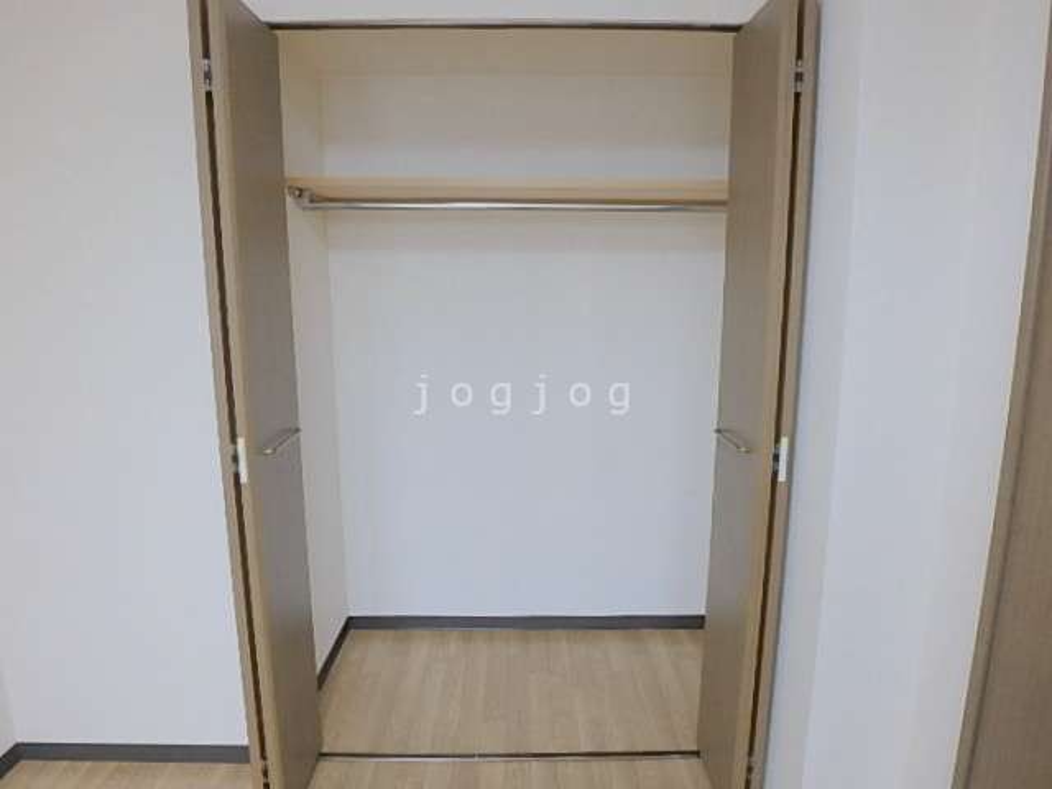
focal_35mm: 21
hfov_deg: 79.0
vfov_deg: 63.4
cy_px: 394
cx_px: 526
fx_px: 638
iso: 200
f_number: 3.5
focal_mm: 3.7
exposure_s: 1/50
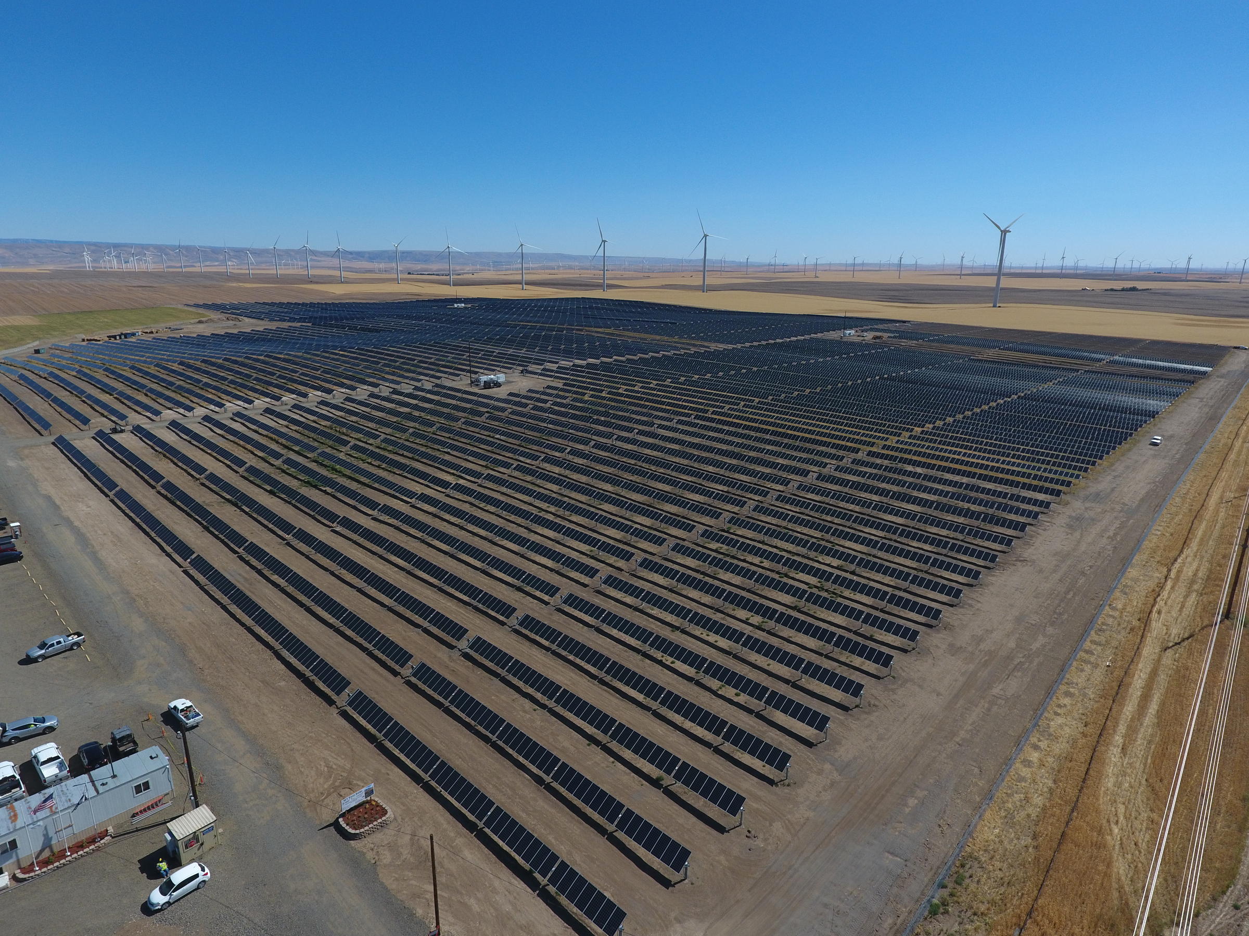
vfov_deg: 66.0
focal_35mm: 20
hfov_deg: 81.7
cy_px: 468
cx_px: 624
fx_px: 722
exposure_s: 1/1449
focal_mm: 3.61
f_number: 2.8
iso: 100
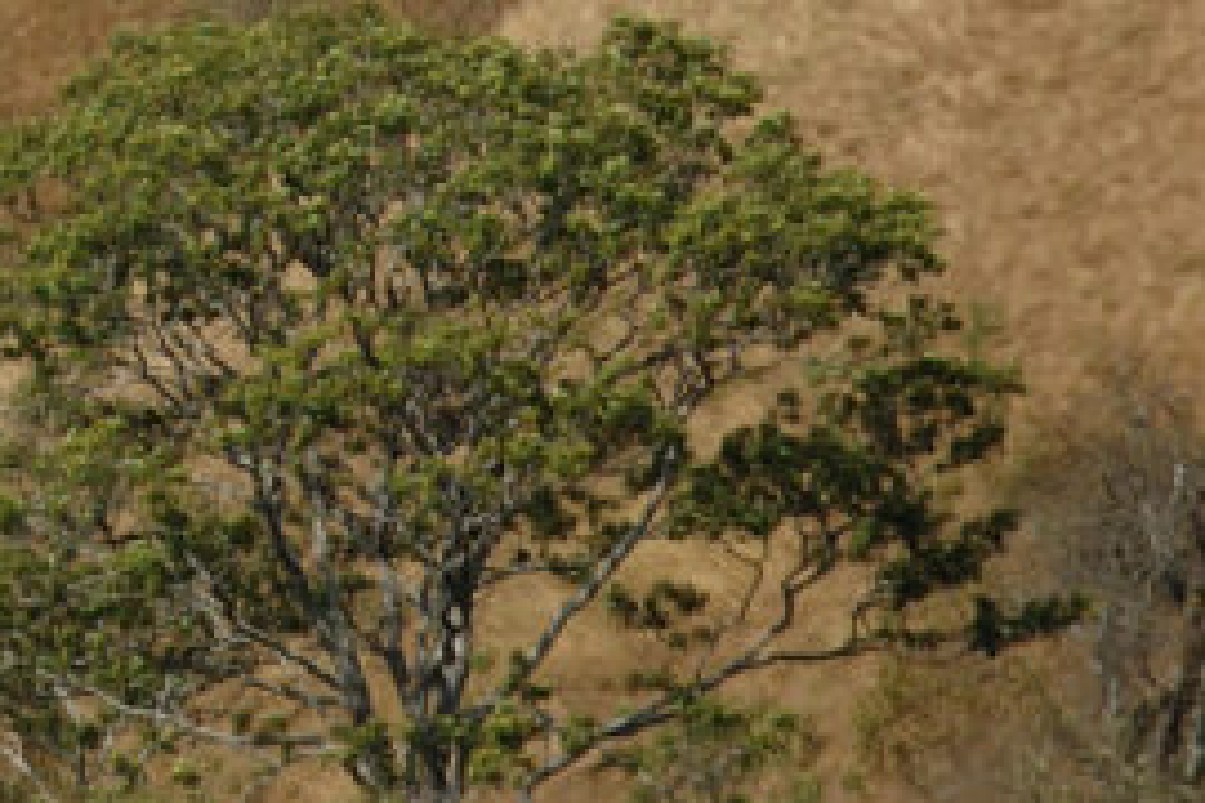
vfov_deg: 4.3
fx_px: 10473
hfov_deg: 6.5
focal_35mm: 313
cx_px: -362
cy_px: -694
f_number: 8
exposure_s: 1/640
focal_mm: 55
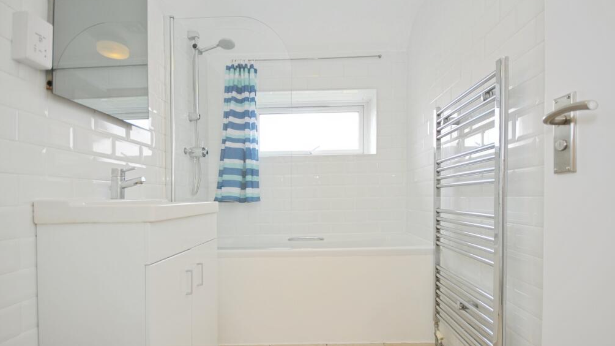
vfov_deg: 66.7
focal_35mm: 16
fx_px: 261
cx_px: 313
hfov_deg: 99.4
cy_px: 200
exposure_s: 1/60
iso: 450
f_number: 5.6
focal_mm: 10
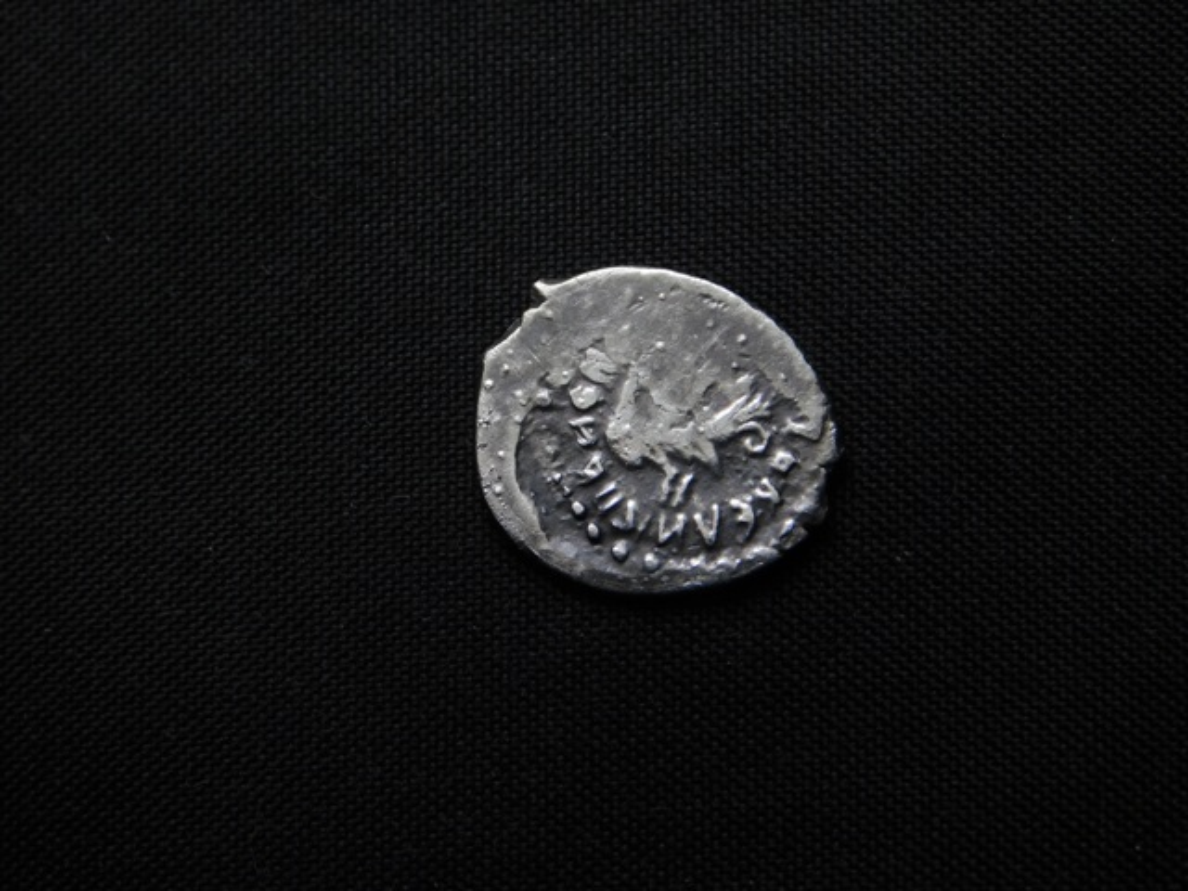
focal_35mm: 184
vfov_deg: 8.1
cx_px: 594
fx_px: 6315
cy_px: 446
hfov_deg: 10.7
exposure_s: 1/500
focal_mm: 32.7
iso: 125
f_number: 5.4
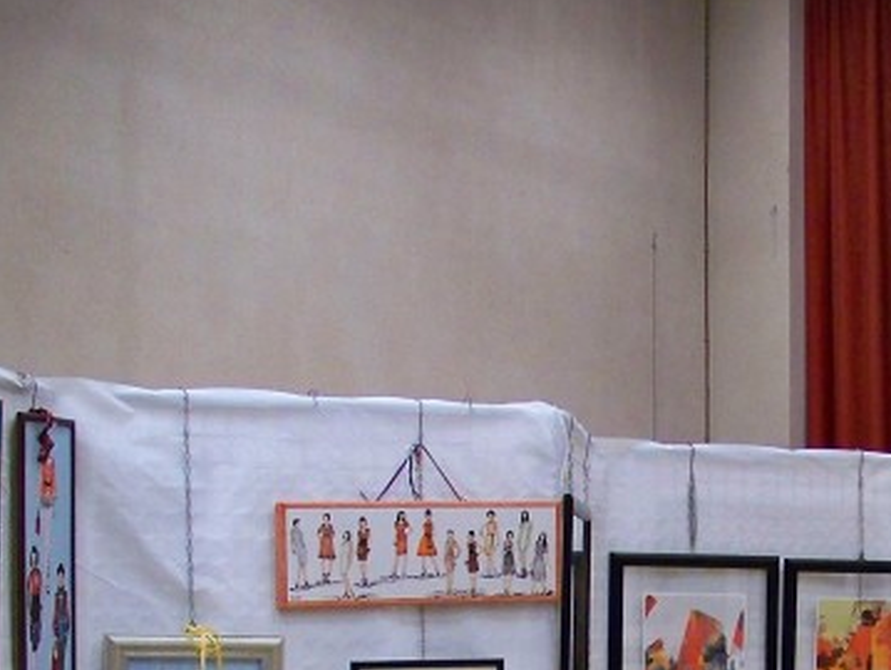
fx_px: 2422
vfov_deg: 15.0
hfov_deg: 20.7
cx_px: 670
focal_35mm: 94
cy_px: 873
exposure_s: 1/30
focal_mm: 5.85
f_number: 2.8
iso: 200
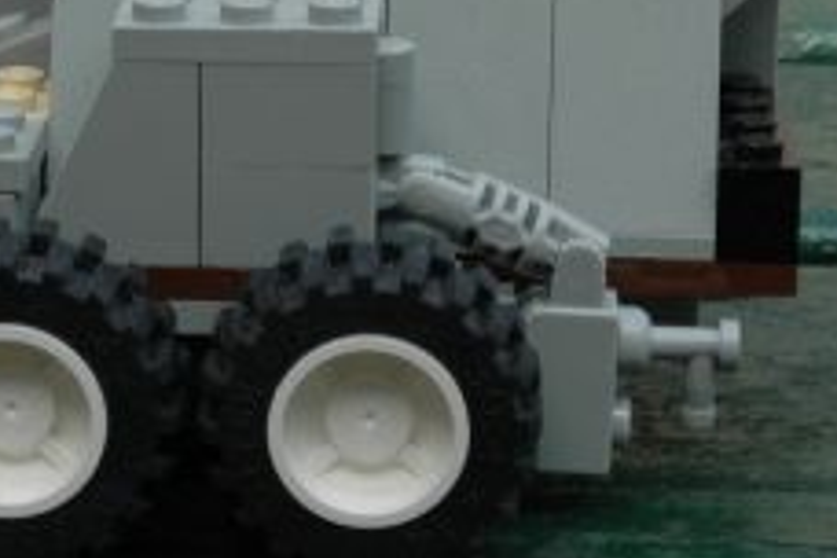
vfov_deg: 8.5
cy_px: 51
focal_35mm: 160
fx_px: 3720
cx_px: 250
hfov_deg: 12.8
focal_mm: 38
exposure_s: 1/80
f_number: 20
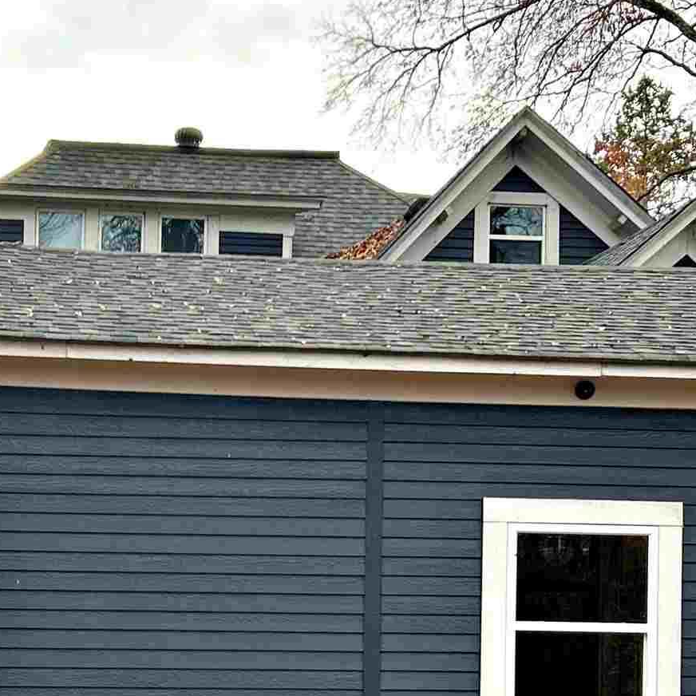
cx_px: 123
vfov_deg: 21.1
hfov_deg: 21.1
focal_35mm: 81
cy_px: 572
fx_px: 1843
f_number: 1.5
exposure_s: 1/588
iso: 50
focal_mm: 5.7
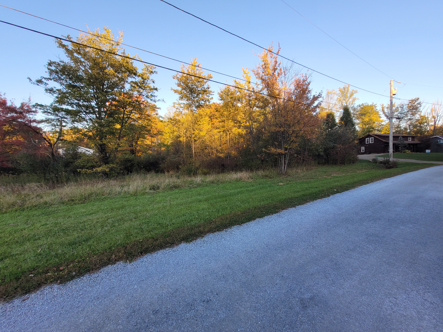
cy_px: 166
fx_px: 166
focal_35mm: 13
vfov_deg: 89.9
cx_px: 222
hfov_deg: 106.2
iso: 40
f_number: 2.2
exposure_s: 1/160
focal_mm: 1.74
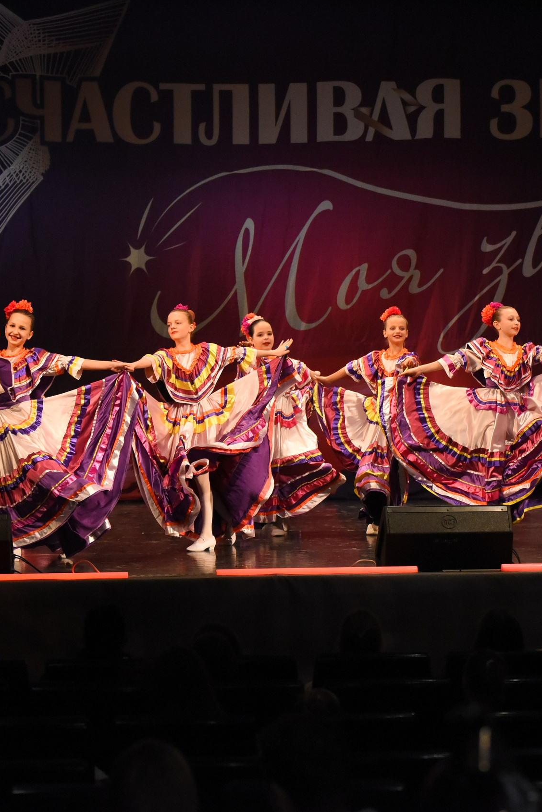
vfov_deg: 19.3
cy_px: 403
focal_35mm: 106
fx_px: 2393
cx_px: 383
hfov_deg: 12.9
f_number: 3.2
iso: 5000
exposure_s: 1/800
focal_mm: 70
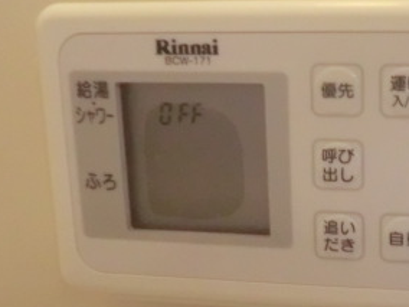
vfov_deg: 27.0
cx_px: 372
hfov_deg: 33.6
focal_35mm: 54
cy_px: 156
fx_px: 638
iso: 800
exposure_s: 1/40
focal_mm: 4.3
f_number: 3.2
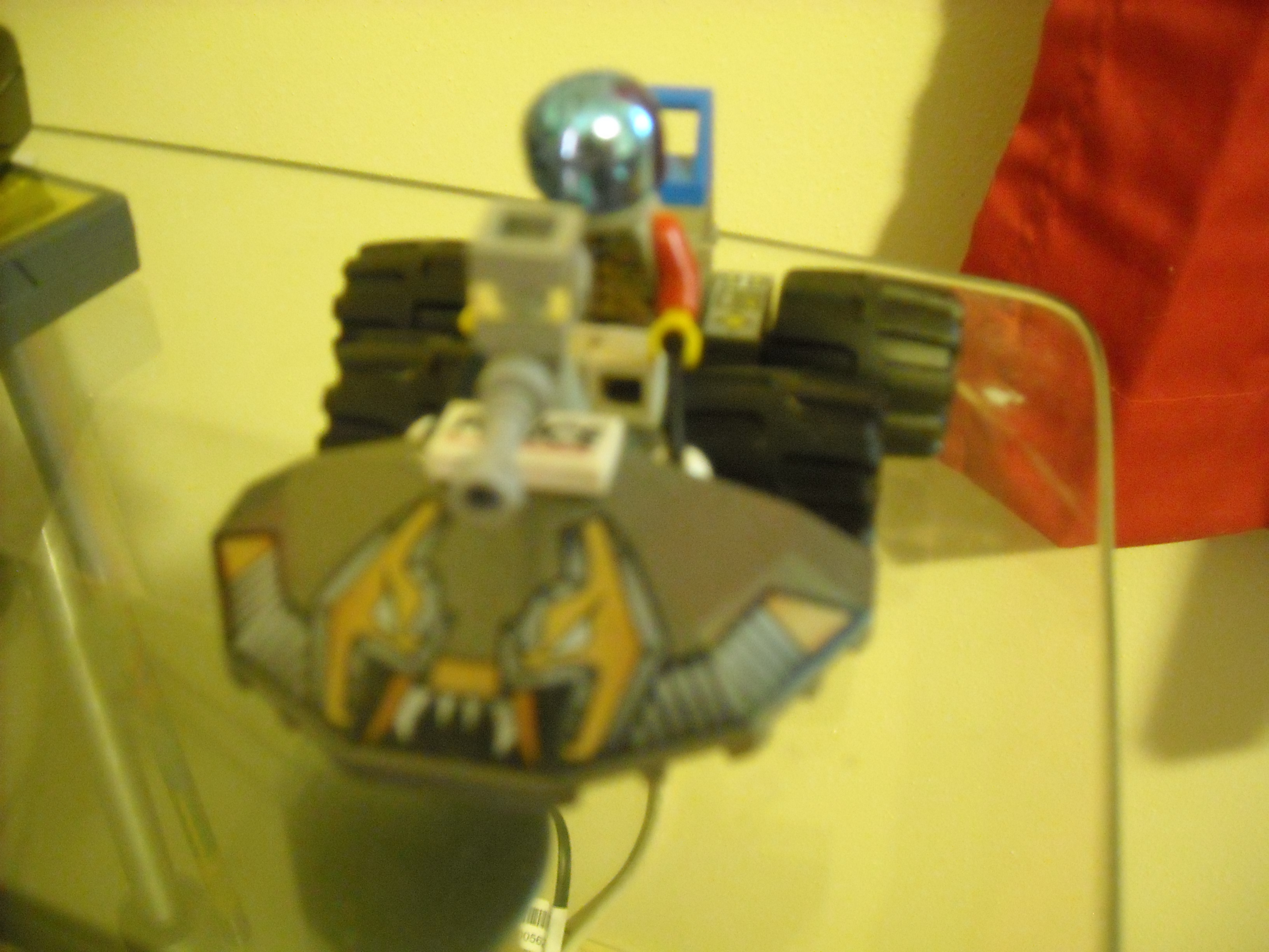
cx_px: 634
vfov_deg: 40.7
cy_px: 476
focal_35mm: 35
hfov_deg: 52.6
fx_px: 1283
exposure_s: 1/3
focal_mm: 5.7
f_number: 2.8
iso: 800
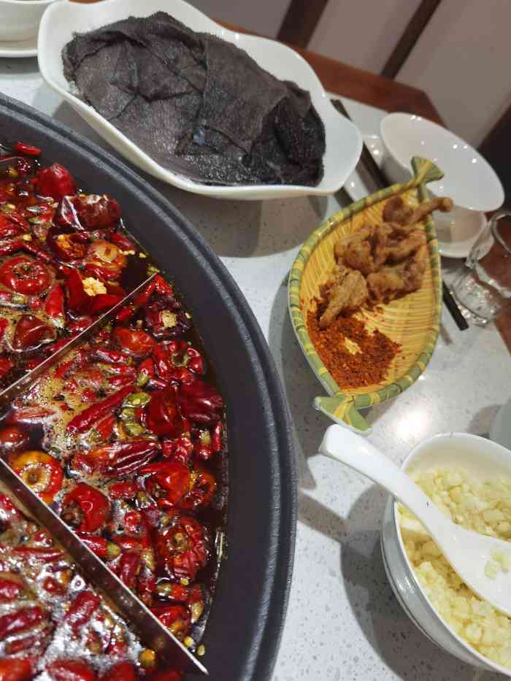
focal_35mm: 27
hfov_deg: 51.4
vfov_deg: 65.3
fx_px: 531
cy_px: 340
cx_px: 256
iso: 64
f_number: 1.9
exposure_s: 1/100
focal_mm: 6.71
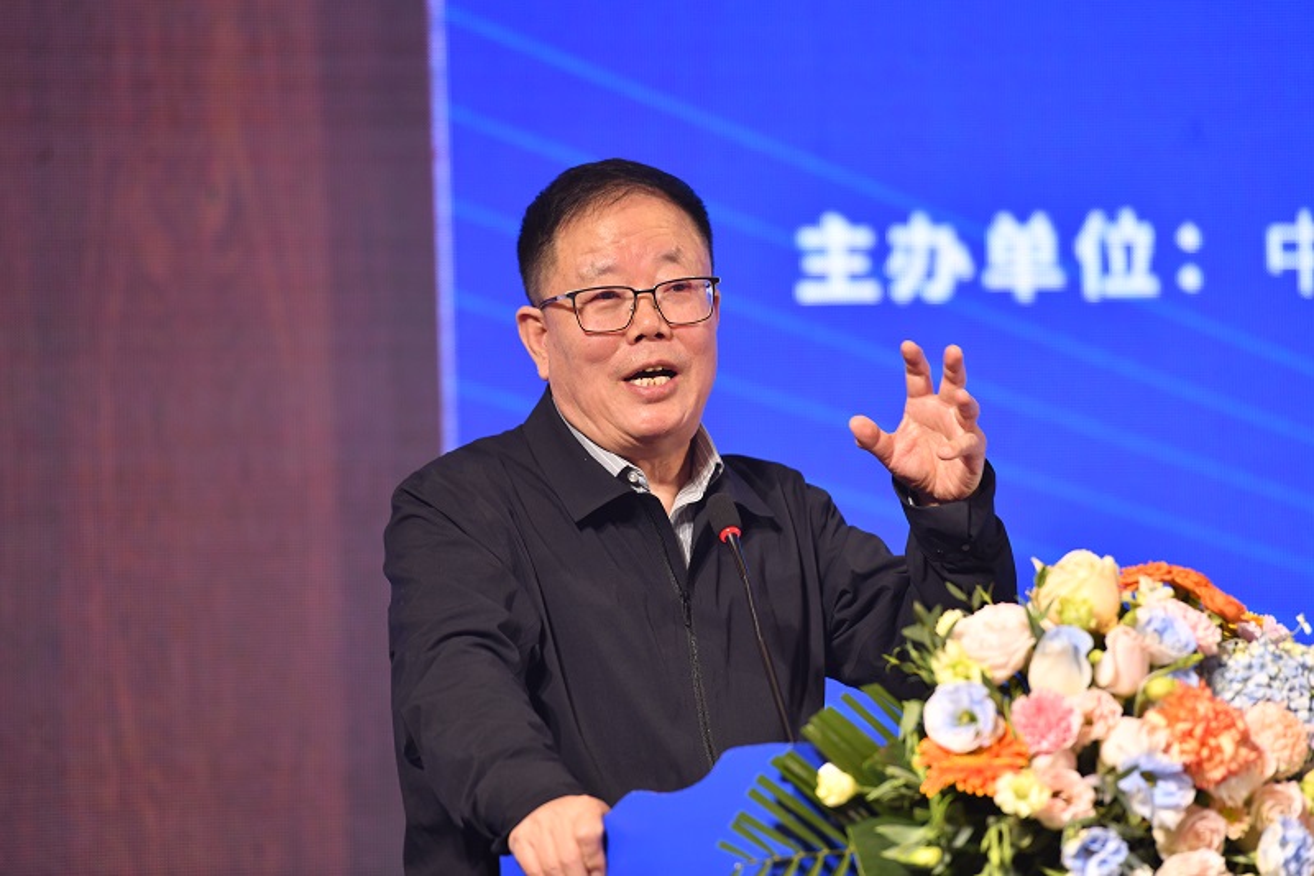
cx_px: 657
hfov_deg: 10.3
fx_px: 7298
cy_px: 438
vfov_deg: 6.9
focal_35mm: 200
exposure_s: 1/250
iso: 800
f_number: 3.2
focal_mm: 200
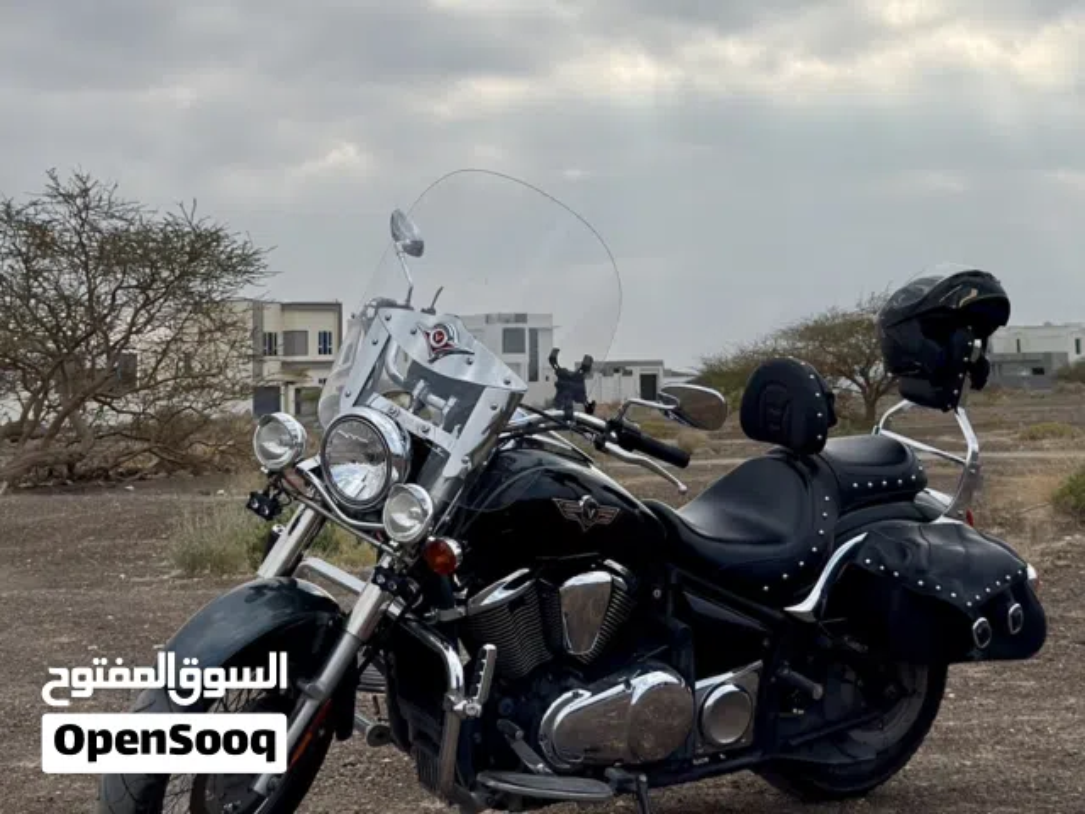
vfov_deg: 39.7
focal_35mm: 36
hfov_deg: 51.4
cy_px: 407
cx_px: 542
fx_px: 1128
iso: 64
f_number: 1.78
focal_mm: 6.76
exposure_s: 1/5618
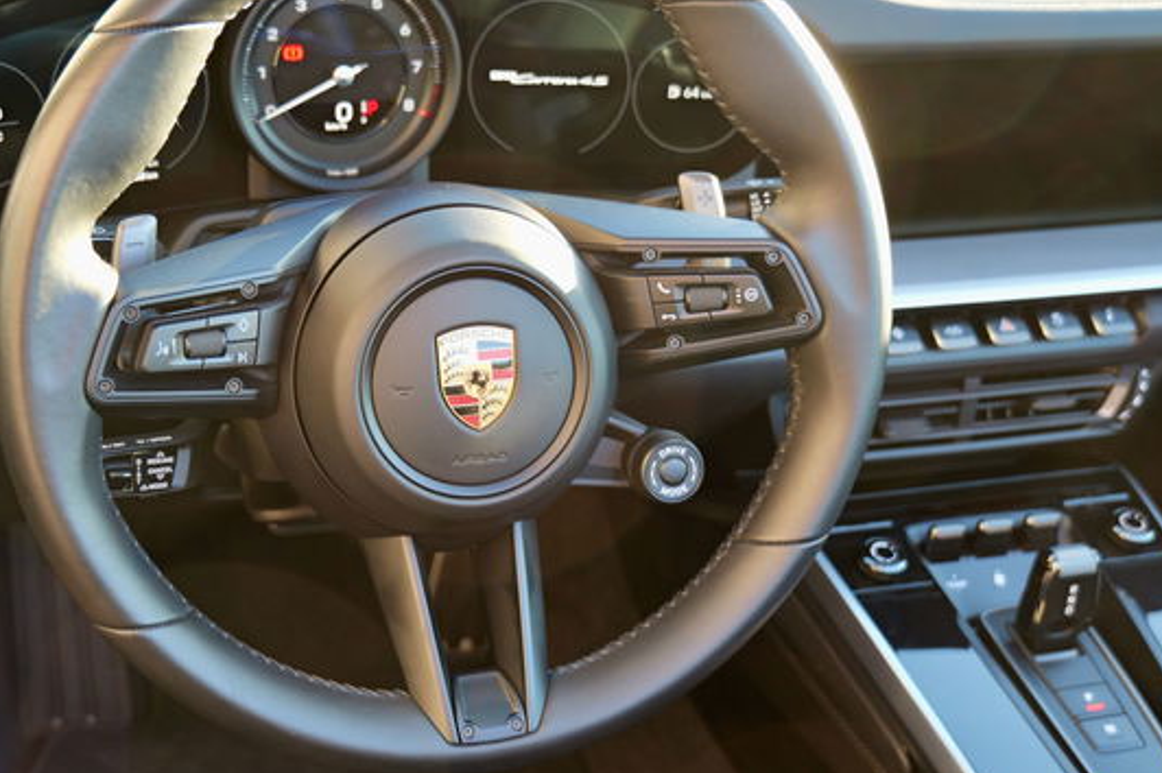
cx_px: 417
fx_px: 1677
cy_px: 365
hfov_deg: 37.9
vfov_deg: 26.0
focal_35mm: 52
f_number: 4.5
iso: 500
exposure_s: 1/60
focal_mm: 36
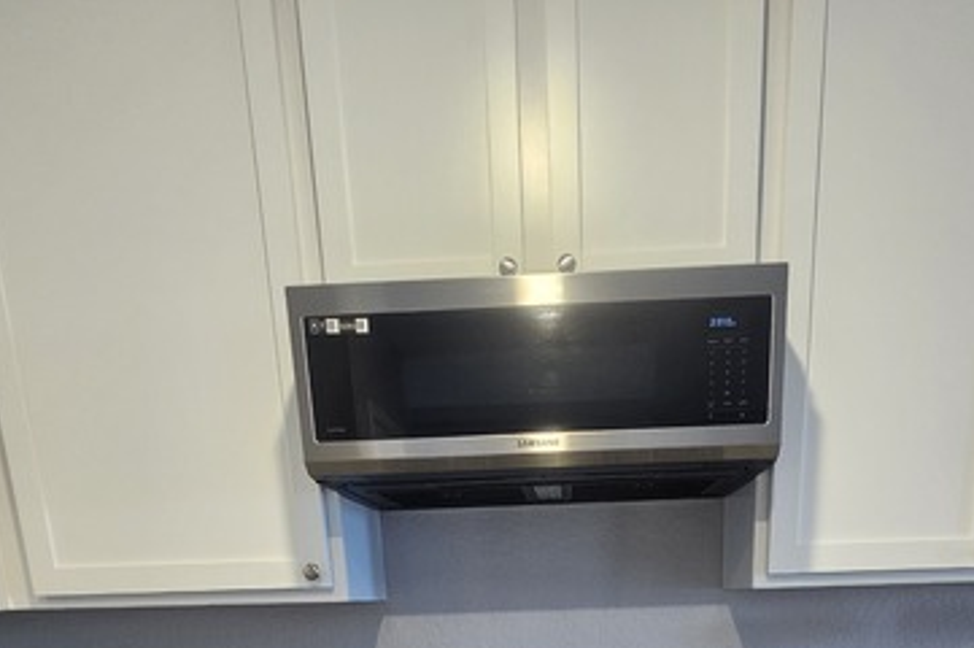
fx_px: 649
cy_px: 775
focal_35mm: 24
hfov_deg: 73.5
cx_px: 550
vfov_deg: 39.0
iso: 320
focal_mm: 2.2
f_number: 2.2
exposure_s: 1/40
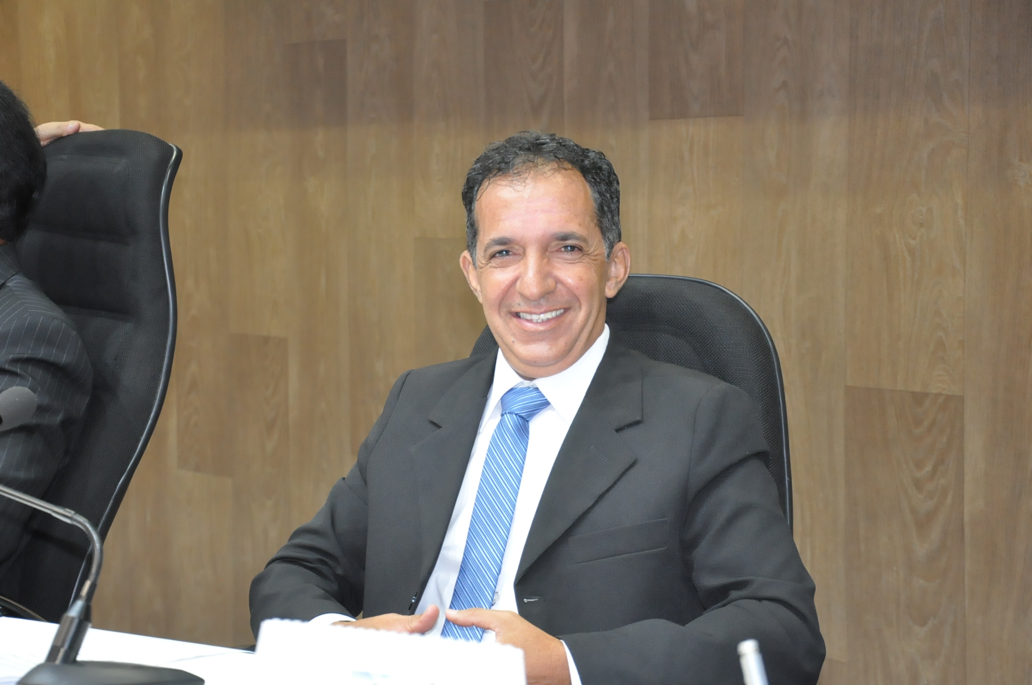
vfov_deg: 18.1
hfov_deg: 27.0
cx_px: 516
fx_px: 2147
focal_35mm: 75
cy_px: 342
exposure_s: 1/60
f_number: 5
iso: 2000
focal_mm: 50
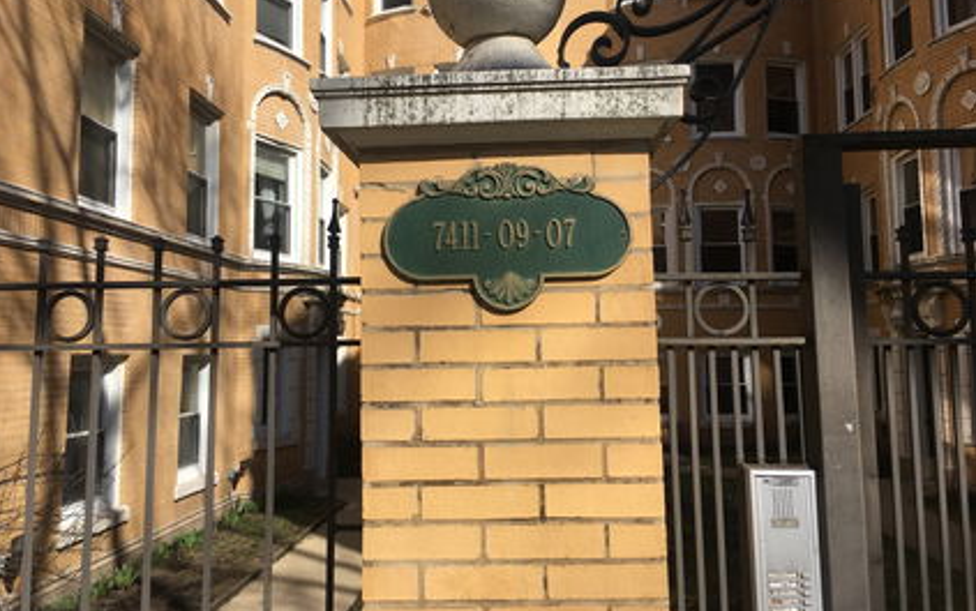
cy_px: 263
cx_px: 486
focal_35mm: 31
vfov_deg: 40.6
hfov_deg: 61.2
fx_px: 825
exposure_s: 1/1748
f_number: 2.2
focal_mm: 4.15
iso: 25
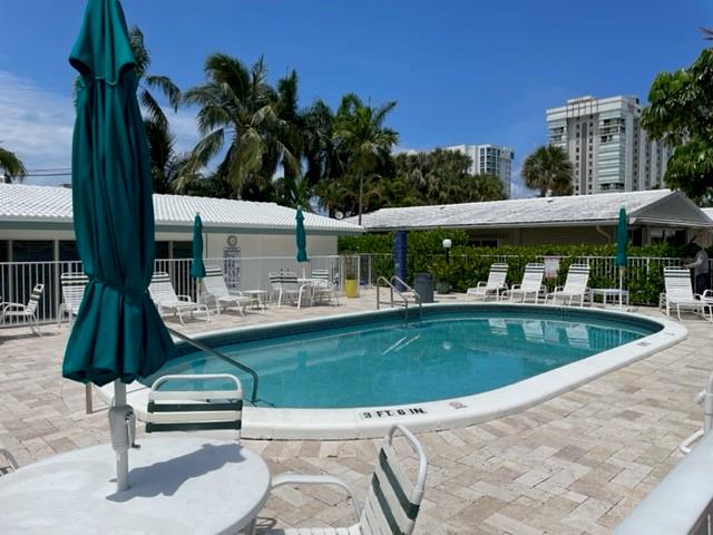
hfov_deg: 67.3
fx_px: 536
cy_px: 268
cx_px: 356
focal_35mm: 26
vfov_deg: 53.1
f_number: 1.6
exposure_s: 1/9091
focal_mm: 4.2
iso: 32
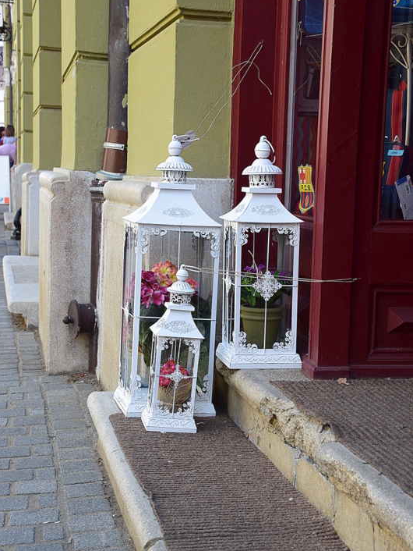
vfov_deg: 26.5
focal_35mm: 74
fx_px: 1169
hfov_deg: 20.0
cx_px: 206
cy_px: 284
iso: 400
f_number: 9
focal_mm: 45
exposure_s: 1/160
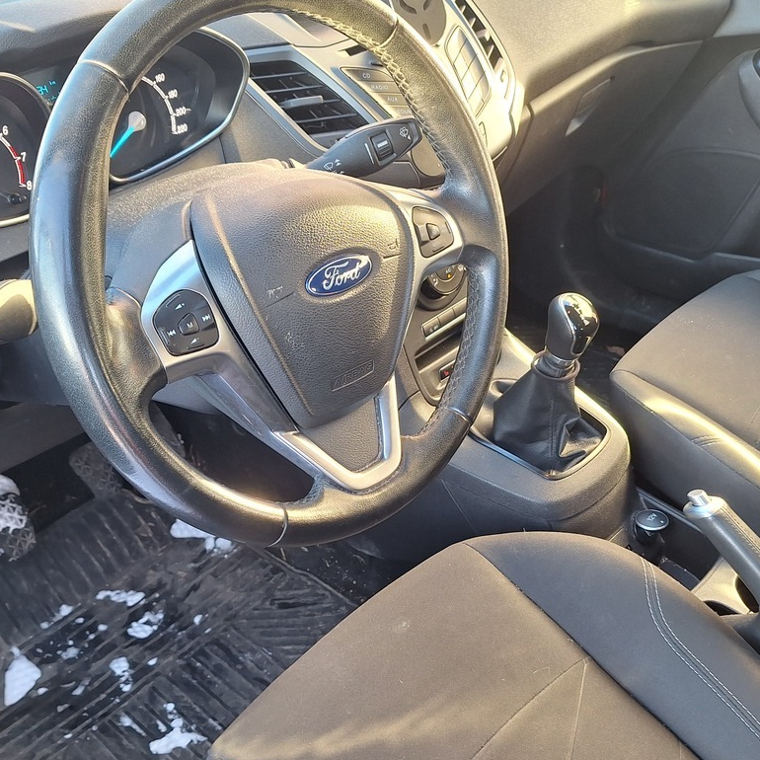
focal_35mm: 38
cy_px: 403
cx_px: 398
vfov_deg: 43.8
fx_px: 944
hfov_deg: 43.8
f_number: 1.8
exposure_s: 1/50
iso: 40
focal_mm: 5.54
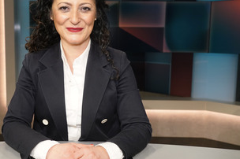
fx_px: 306
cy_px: 70
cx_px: 77
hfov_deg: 42.1
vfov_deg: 29.2
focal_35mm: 46
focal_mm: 31
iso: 2000
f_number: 5
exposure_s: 1/160
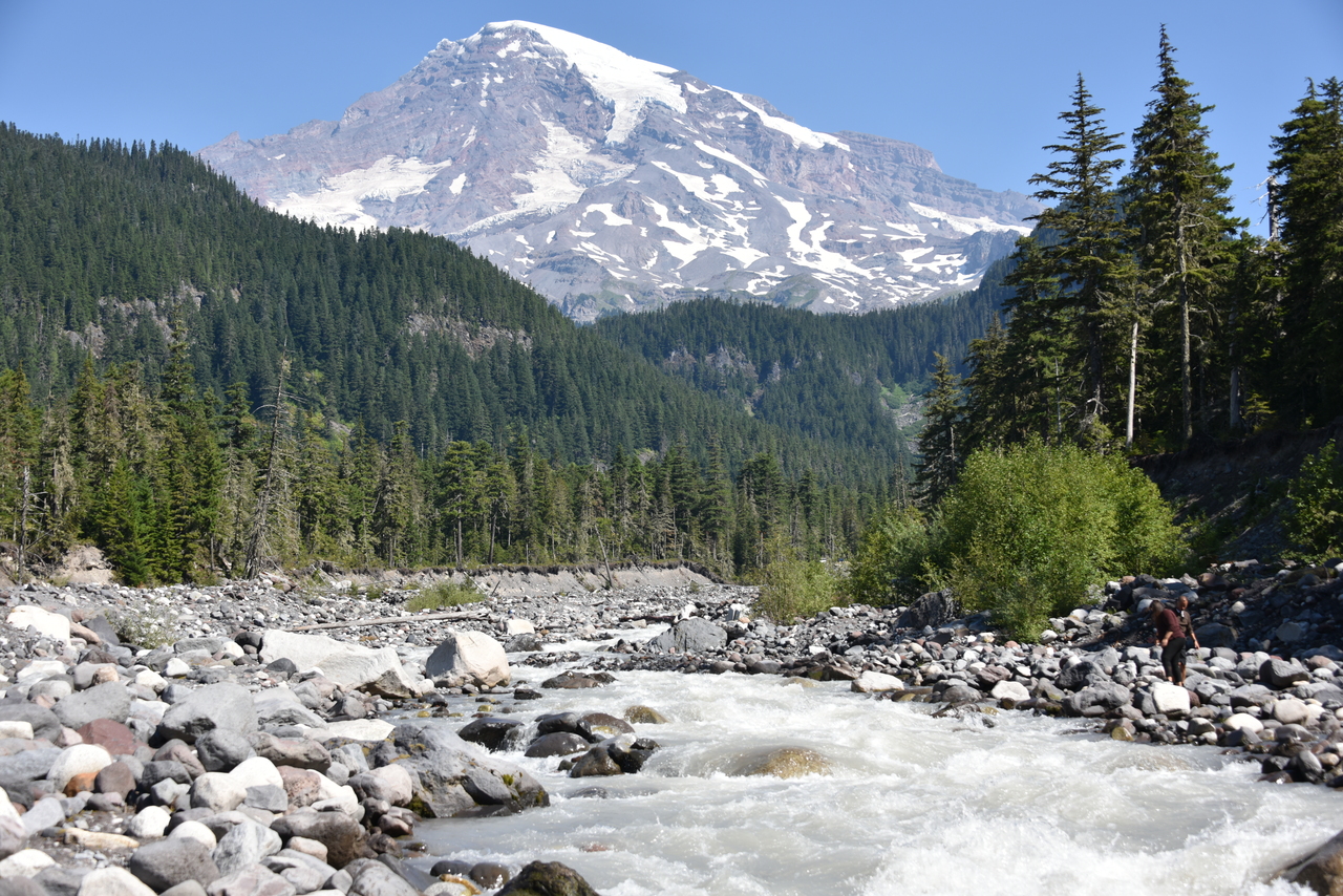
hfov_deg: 41.1
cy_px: 448
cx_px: 672
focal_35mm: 48
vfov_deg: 28.1
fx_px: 1791
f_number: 6.3
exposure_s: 1/400
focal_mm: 48
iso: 100
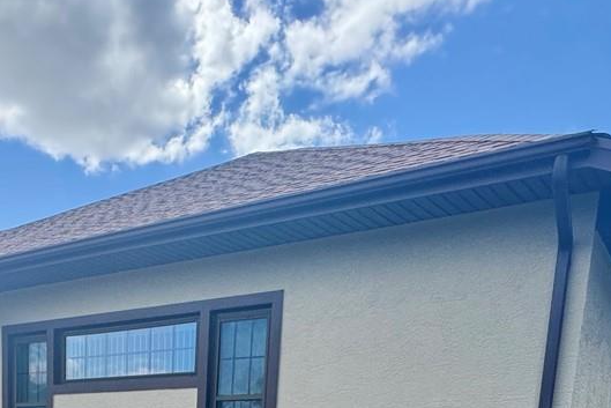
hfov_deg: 42.6
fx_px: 747
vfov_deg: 24.2
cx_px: 128
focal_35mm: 44
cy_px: 606
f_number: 2.2
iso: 40
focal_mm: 2.22
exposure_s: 1/498
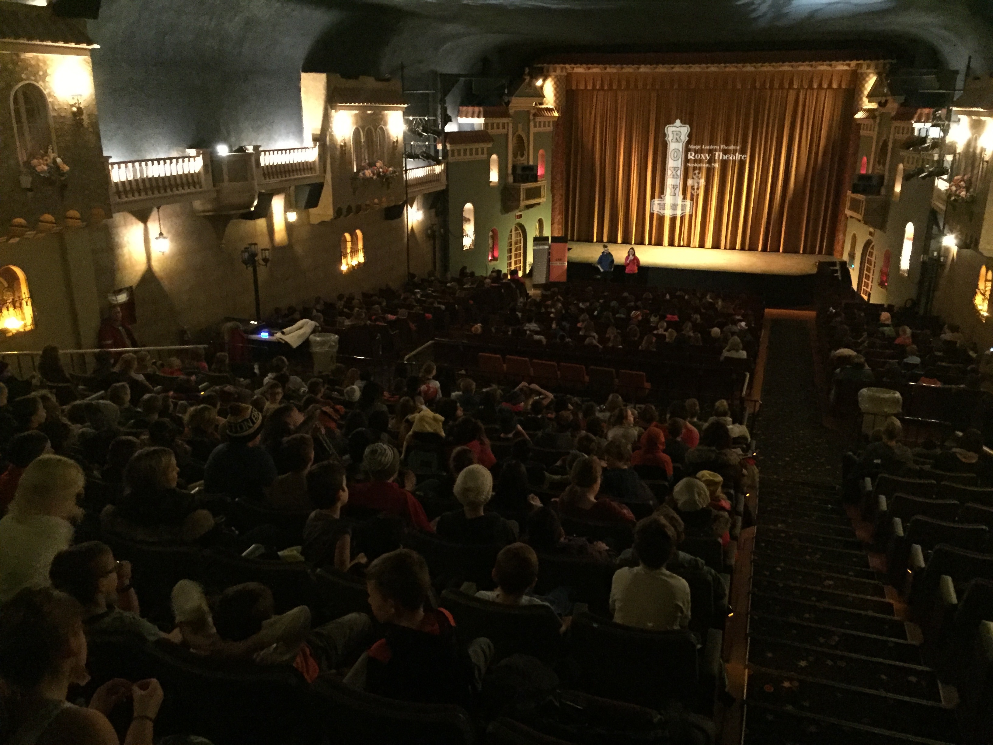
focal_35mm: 29
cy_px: 372
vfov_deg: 48.2
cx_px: 496
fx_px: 832
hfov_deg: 61.7
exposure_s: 1/15
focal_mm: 4.15
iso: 2000
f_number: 2.2
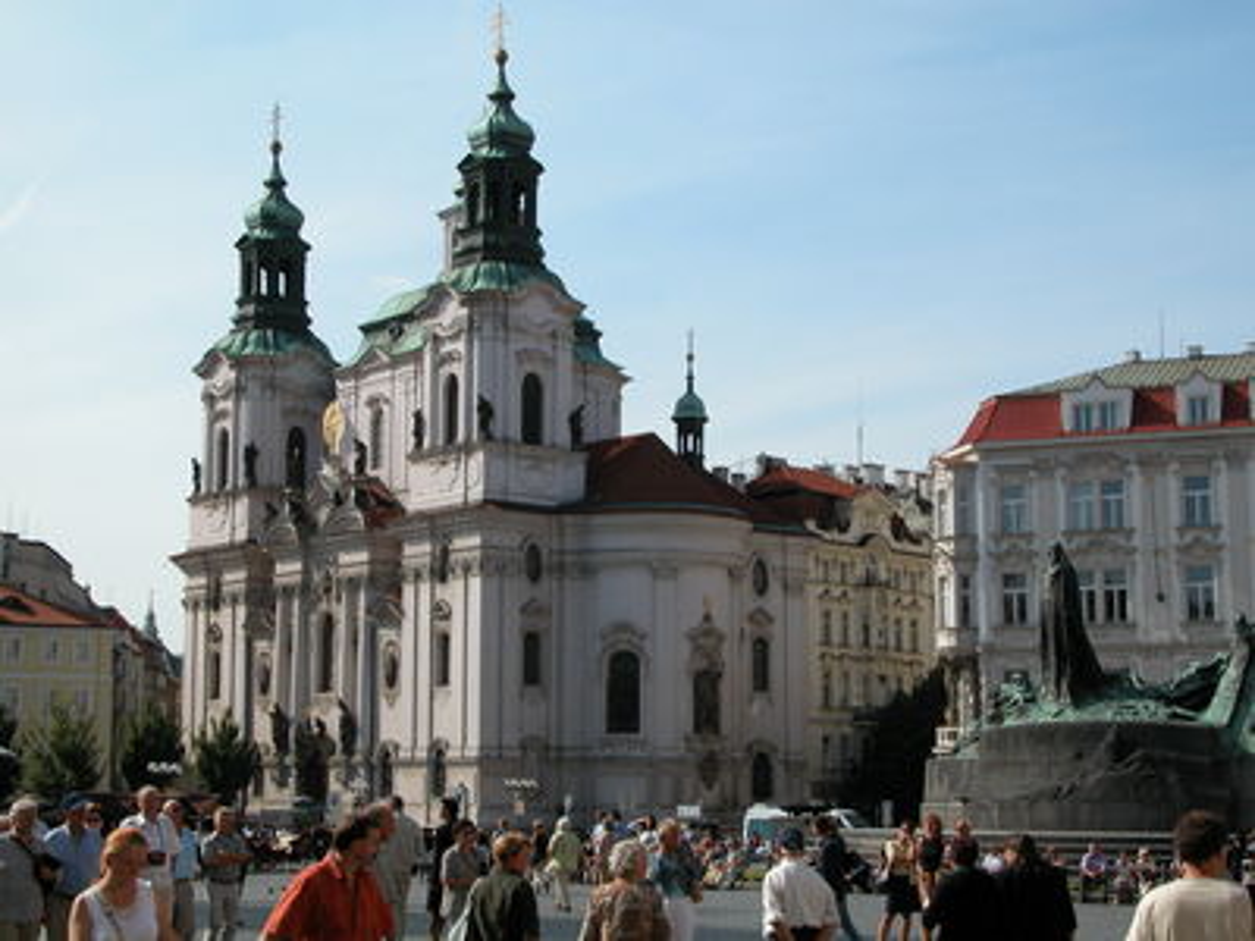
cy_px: 470
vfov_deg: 22.3
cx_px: 628
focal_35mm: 66
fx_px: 2393
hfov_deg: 29.4
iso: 100
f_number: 6.5
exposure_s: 1/353
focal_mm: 16.8
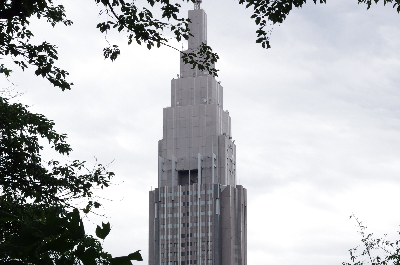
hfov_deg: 17.2
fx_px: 1319
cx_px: 226
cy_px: 184
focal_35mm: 119
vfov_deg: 11.4
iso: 400
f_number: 9
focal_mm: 50
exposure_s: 1/160
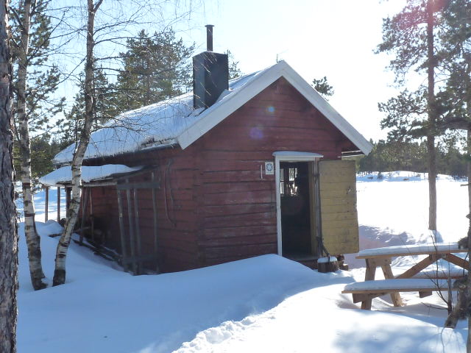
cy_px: 176
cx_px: 236
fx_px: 653
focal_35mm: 48
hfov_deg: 39.7
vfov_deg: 30.3
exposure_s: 1/320
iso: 160
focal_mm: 4.8
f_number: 5.6
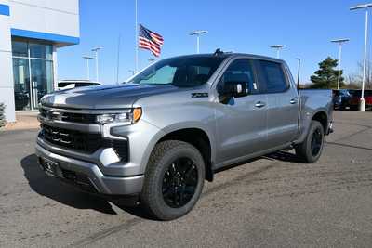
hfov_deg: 61.9
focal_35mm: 30
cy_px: 124
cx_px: 186
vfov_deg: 43.6
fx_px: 310
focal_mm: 20
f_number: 9
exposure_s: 1/320
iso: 100
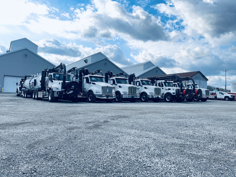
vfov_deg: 54.9
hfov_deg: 69.4
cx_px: 118
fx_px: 170
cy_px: 88
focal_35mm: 25
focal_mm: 5.1
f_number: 1.6
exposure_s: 1/861
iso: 32
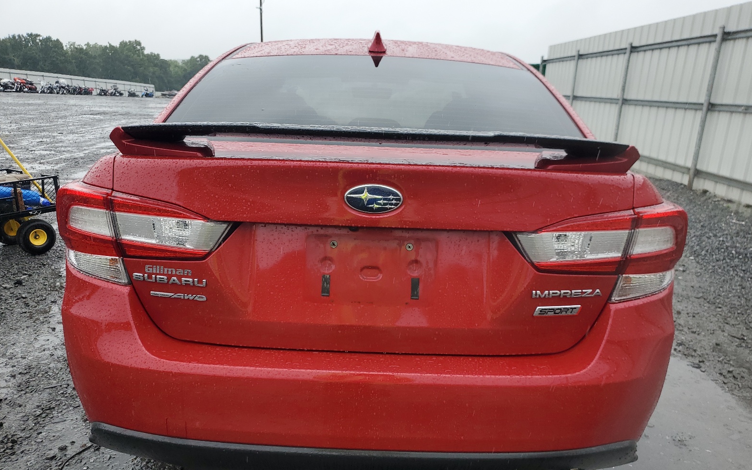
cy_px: 281
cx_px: 376
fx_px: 574
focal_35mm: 28
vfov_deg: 44.3
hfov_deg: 66.5
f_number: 1.5
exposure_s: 1/526
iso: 50
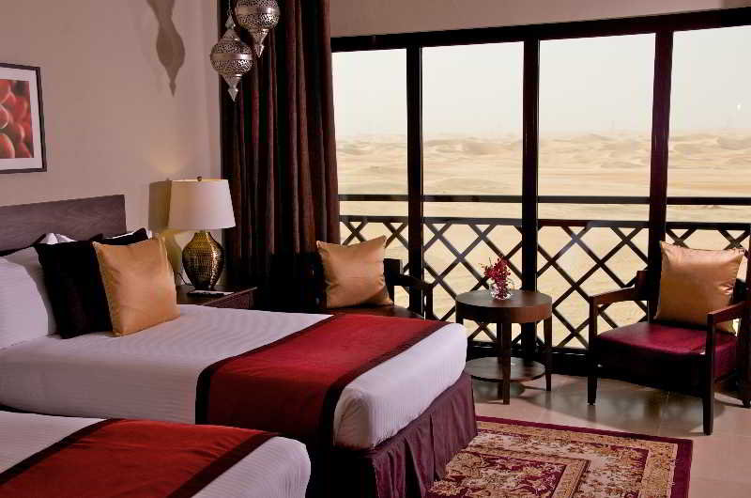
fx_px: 874
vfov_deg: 31.8
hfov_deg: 46.5
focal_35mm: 42
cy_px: 249
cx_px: 376
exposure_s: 1/80
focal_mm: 28
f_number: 9
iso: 100
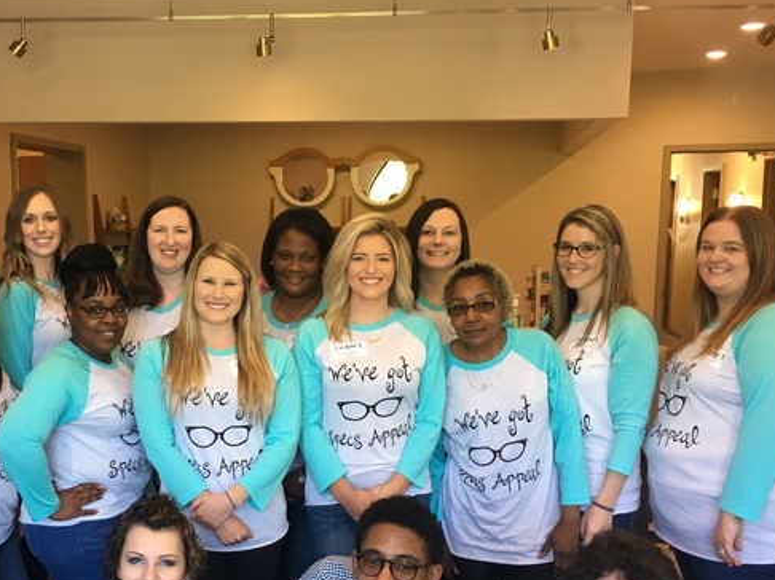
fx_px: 962
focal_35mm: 43
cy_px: 357
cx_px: 250
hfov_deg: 43.2
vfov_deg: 33.4
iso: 50
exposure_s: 1/30
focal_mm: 4.15
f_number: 2.2
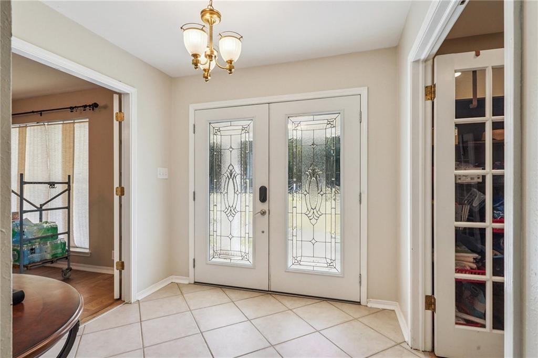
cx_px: 269
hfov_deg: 93.3
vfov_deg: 70.3
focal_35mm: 17
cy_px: 179
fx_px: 254
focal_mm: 17
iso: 800
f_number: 11
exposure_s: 1/80
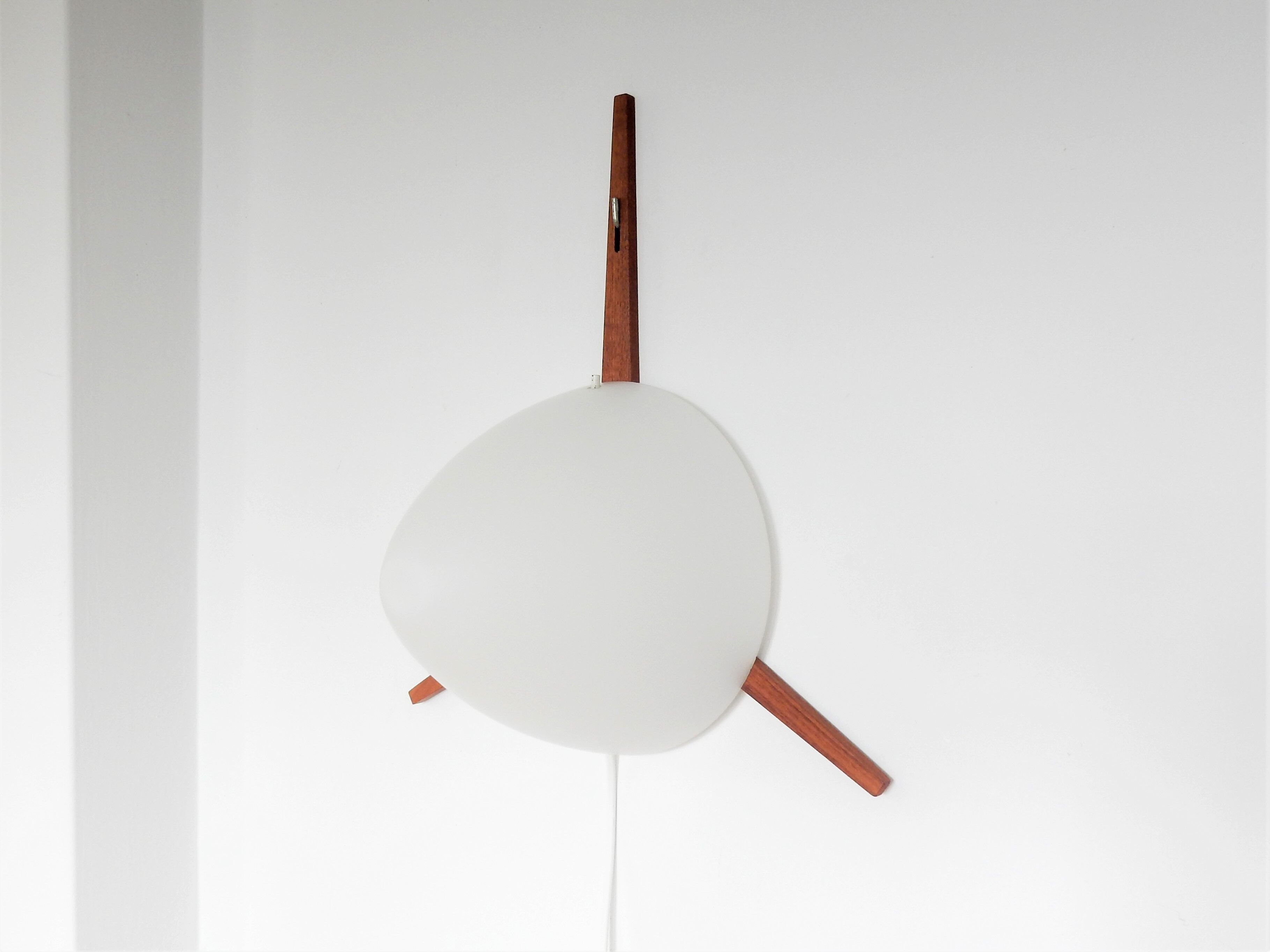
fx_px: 917
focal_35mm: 25
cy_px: 476
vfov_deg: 54.9
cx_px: 635
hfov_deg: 69.4
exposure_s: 1/30
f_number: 3.7
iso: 200
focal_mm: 4.5
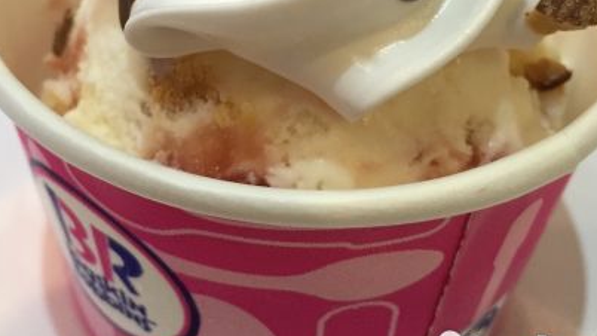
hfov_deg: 37.8
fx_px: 871
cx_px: 276
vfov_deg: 21.5
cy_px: 53
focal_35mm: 55
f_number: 2.2
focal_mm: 4.15
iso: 64
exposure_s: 1/33
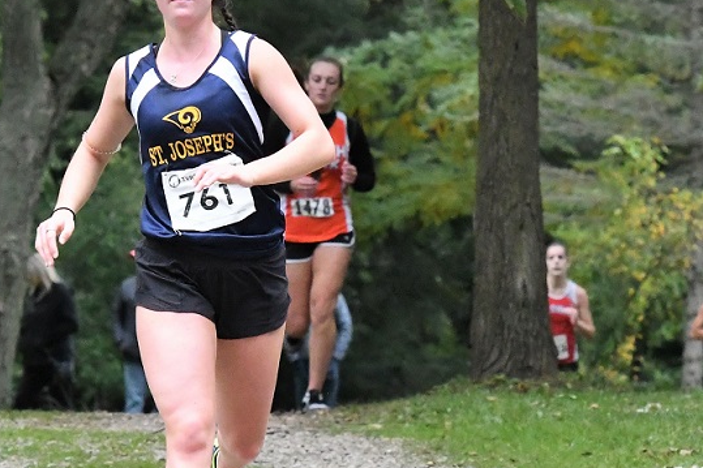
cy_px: 236
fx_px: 7963
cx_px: 384
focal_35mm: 408
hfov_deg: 5.1
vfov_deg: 3.4
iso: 7200
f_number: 9
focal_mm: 145
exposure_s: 1/1000
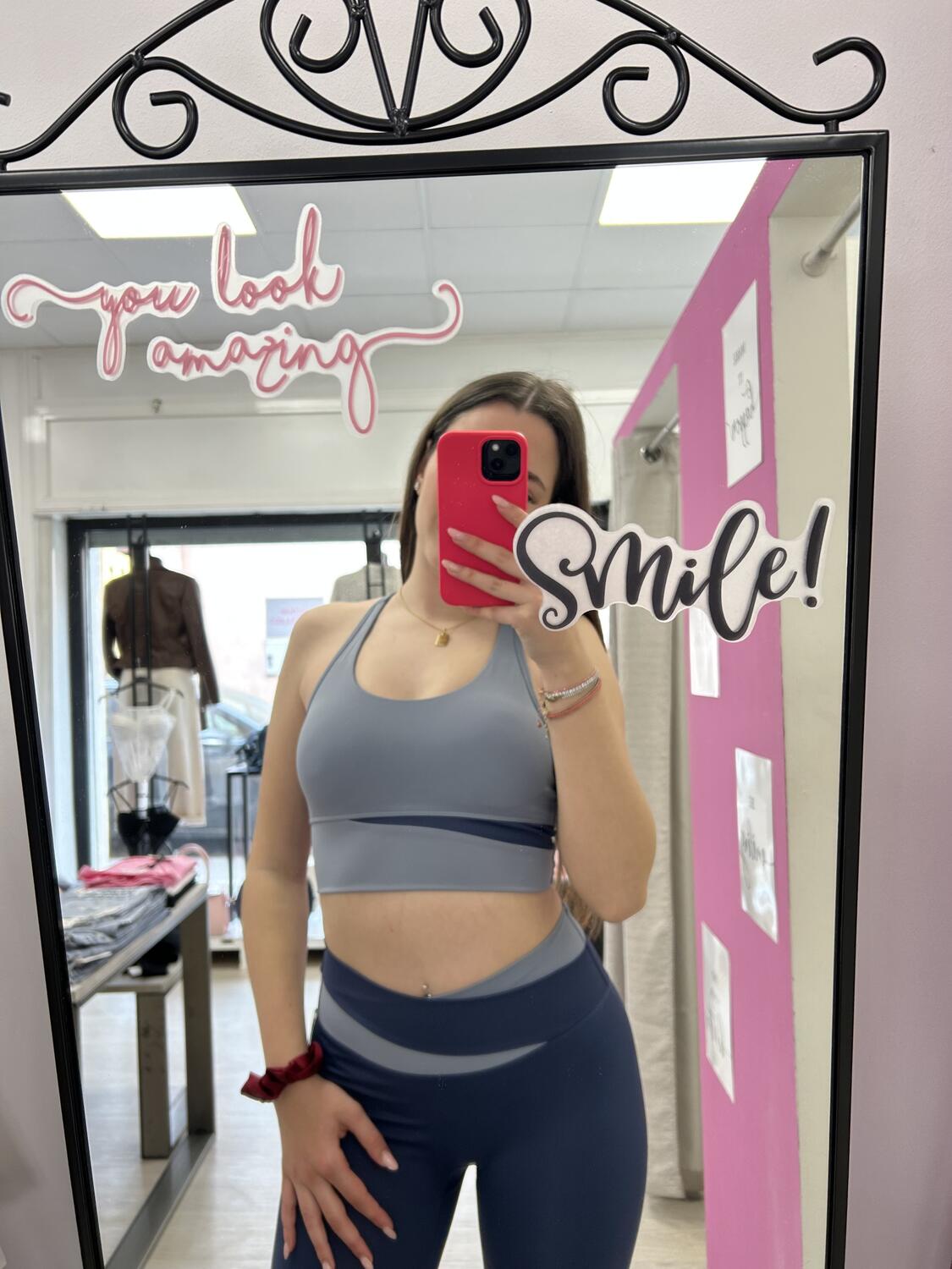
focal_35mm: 26
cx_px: 476
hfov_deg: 53.1
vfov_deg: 67.3
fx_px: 953
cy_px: 634
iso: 64
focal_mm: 5.7
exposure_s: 1/100
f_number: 1.5
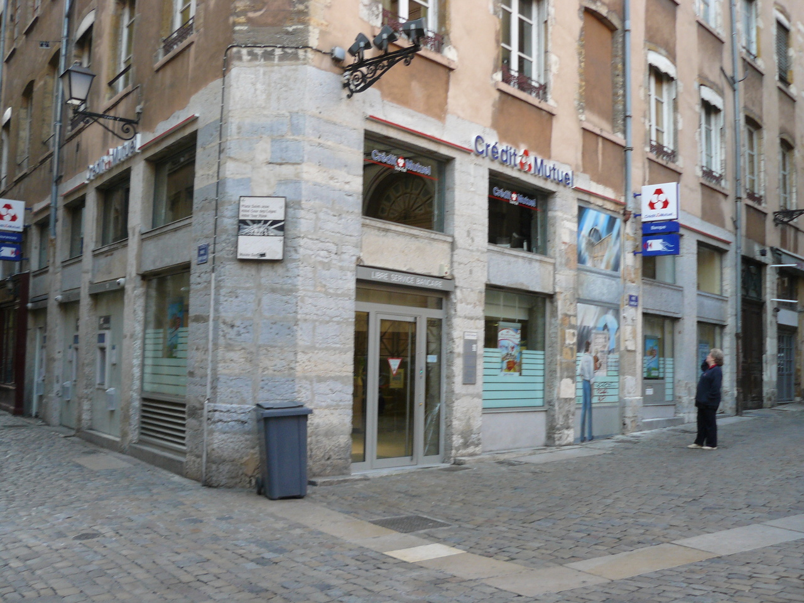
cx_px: 402
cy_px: 302
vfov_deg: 39.7
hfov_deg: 51.4
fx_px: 836
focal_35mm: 36
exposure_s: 1/50
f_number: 2.8
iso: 100
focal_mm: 6
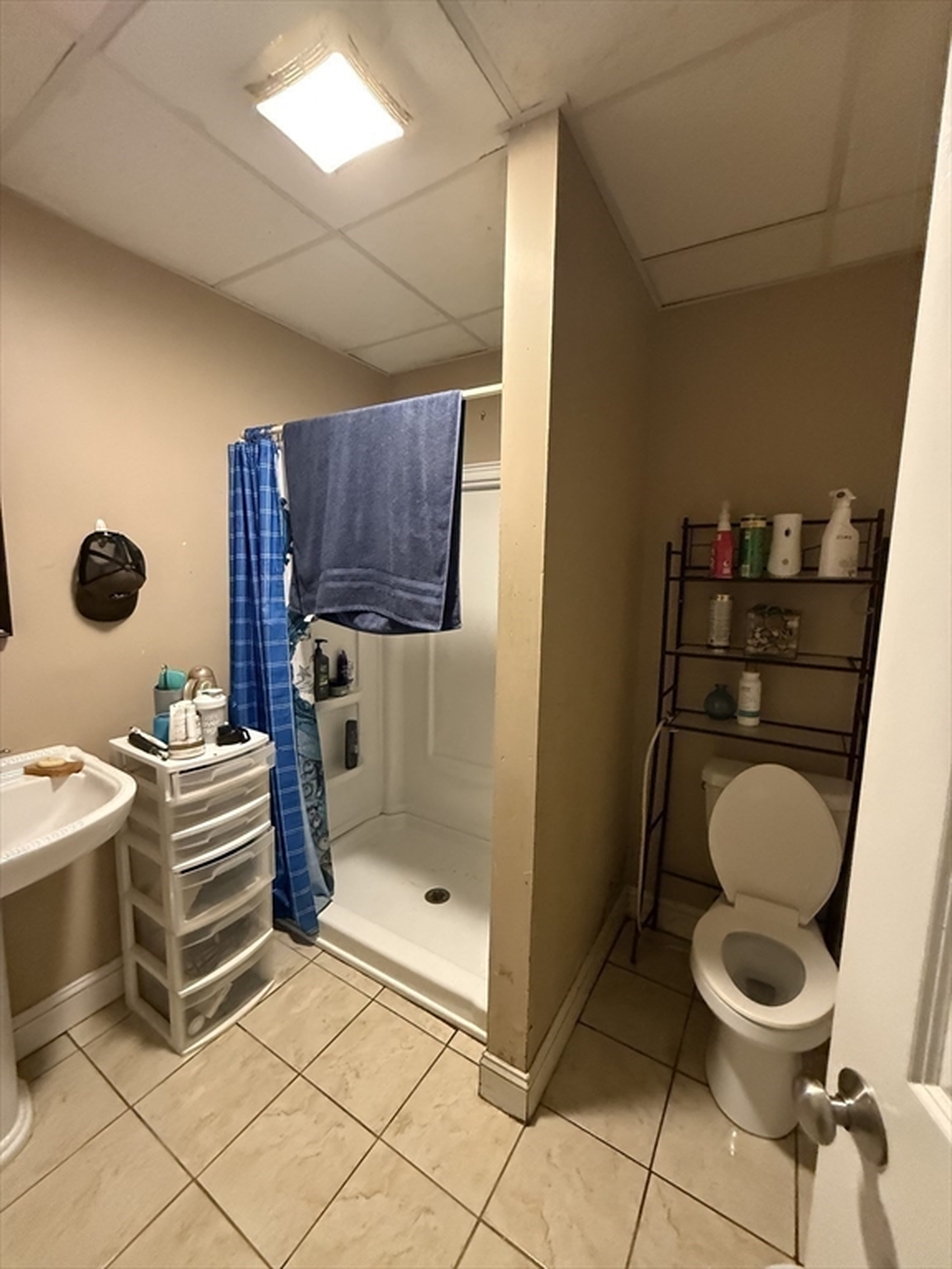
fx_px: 513
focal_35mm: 14
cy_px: 634
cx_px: 476
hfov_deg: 85.7
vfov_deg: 102.1
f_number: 2.2
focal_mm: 2.22
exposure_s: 1/60
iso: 800
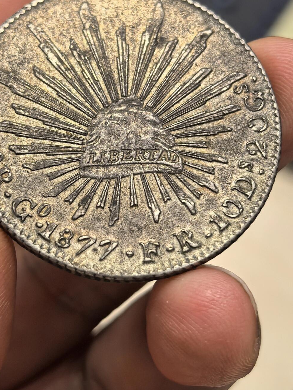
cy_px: 136
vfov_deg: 26.2
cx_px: 122
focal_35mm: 74
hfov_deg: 19.9
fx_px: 835
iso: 320
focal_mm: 6.98
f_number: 2
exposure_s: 1/100
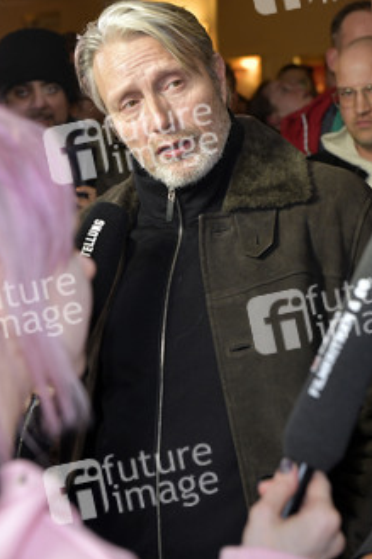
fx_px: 1319
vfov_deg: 23.9
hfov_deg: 16.1
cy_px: 229
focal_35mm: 85
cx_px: 180
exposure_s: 1/250
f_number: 6.3
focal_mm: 70
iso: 1600
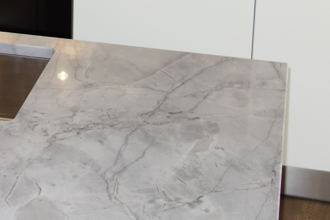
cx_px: 3
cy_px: -98
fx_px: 1045
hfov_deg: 17.5
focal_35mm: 114
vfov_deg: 11.6
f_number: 1.8
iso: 125
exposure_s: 1/100
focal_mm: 10.4
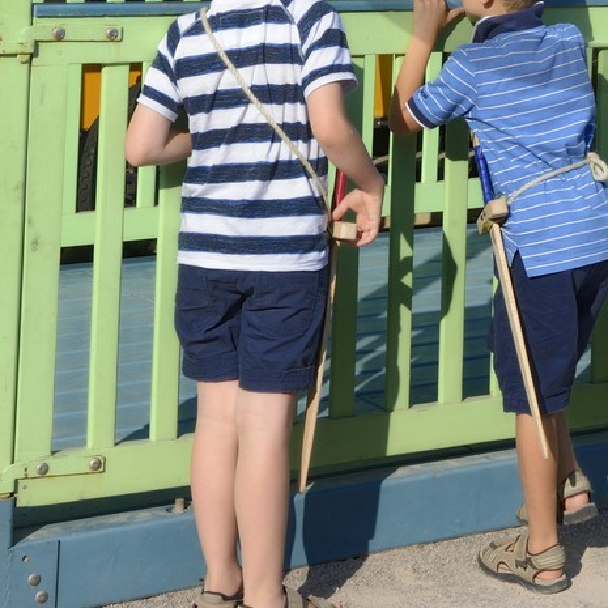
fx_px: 2206
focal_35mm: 111
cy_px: -315
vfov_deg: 14.6
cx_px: 621
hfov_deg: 15.4
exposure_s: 1/100
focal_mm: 38
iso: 200
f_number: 16
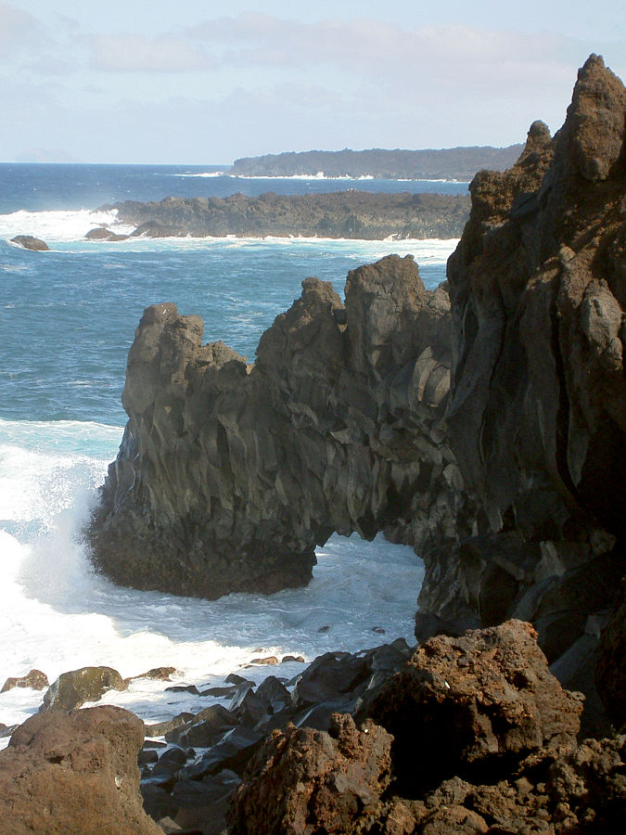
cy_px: 418
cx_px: 313
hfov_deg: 14.5
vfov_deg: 19.3
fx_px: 2459
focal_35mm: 102
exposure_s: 1/400
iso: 100
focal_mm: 16.8
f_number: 4.9
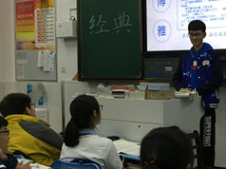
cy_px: 86
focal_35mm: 61
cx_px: 206
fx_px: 398
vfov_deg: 24.0
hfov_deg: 30.3
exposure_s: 1/33
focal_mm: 4.15
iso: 125
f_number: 2.2
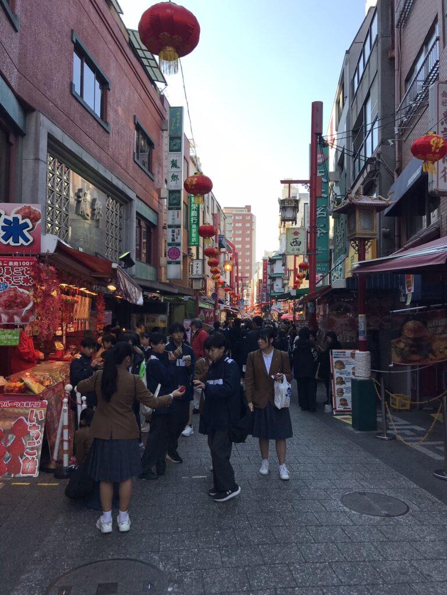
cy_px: 298
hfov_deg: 49.7
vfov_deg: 63.4
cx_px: 224
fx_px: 482
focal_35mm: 28
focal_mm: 3.99
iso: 20
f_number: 1.8
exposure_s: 1/647
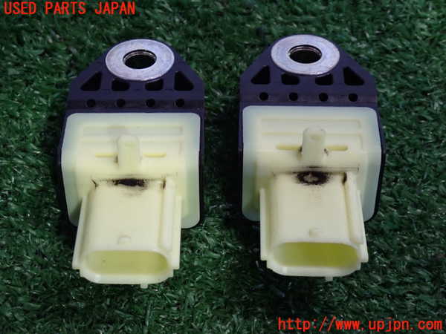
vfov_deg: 18.0
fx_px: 1057
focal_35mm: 82
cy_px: 167
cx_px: 223
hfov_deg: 23.8
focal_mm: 14.62
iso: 800
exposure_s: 1/40
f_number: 4.3
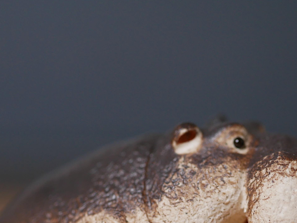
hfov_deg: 9.1
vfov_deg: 6.8
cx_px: 191
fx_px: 1870
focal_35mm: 218
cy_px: 264
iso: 200
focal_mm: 45
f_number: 2.8
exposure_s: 1/125
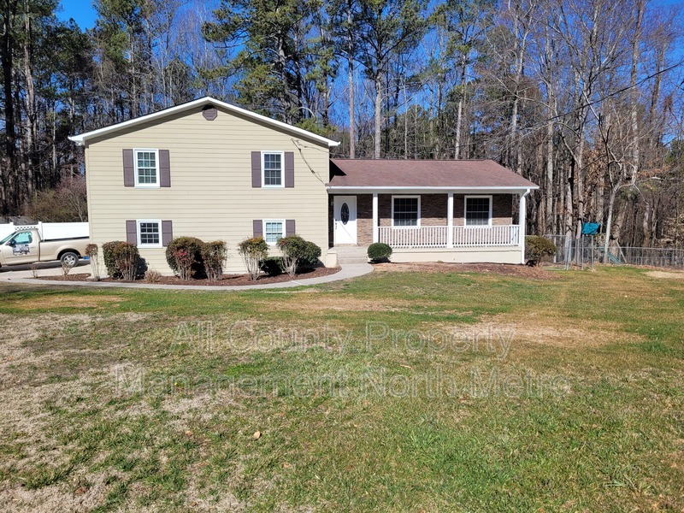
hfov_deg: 67.3
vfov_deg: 53.1
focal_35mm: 26
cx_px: 342
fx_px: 514
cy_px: 256
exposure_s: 1/2921
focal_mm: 5.4
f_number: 1.8
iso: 40
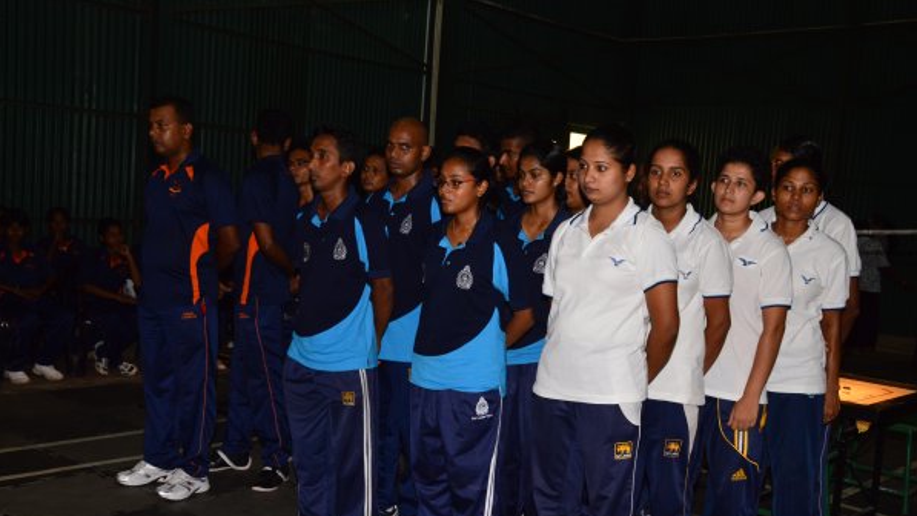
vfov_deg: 29.0
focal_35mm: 41
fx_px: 997
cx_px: 458
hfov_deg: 49.4
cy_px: 304
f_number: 5.6
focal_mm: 26
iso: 400
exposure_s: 1/50
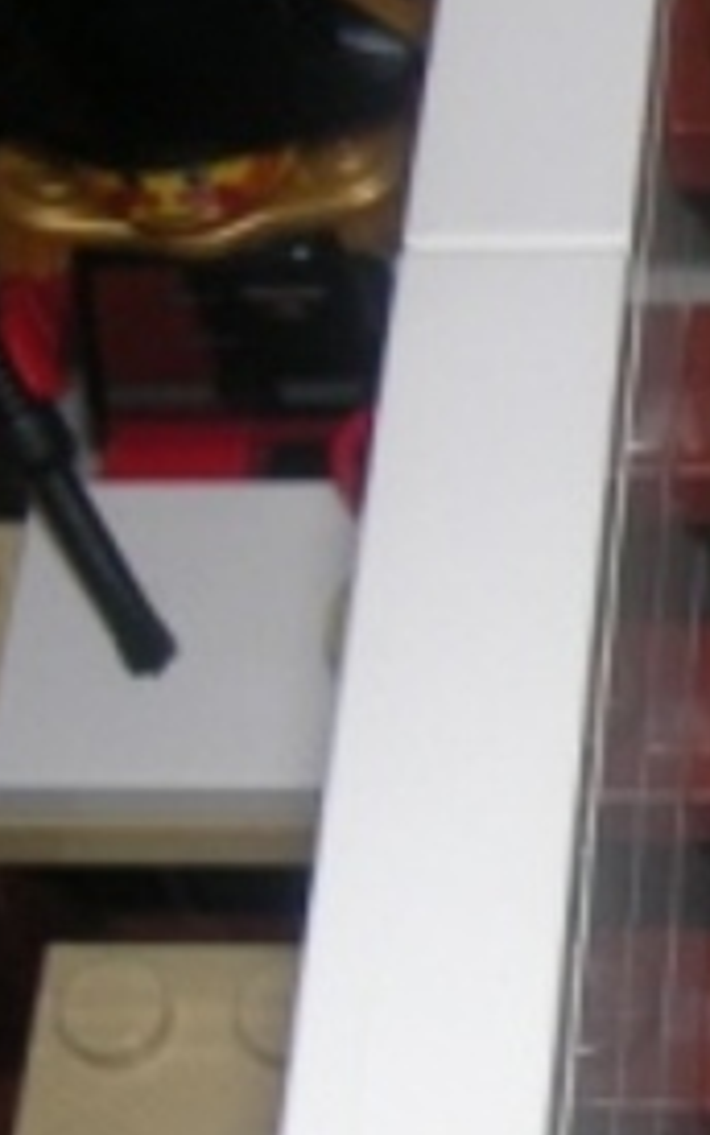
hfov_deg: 10.8
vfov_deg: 17.8
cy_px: 739
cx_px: 1098
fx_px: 3620
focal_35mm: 117
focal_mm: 6.3
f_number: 6.6
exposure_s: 1/30
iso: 100
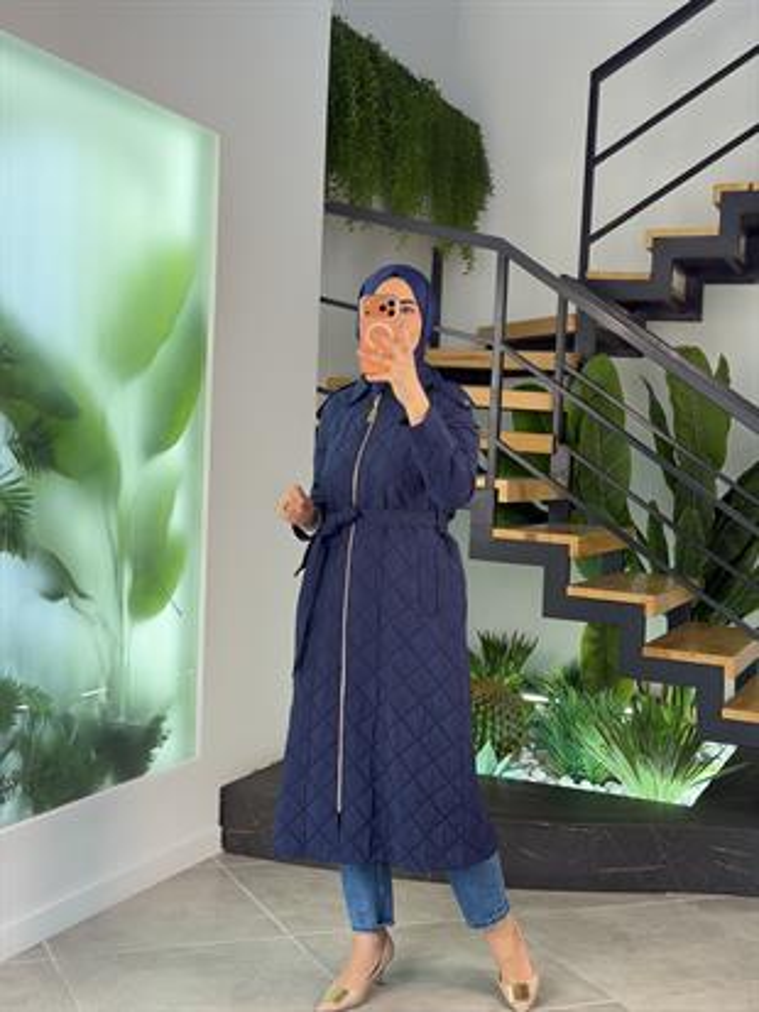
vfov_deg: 39.6
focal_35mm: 48
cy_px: 506
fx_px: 1403
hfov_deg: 30.3
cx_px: 380
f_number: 1.78
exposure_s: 1/177
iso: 125
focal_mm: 6.76
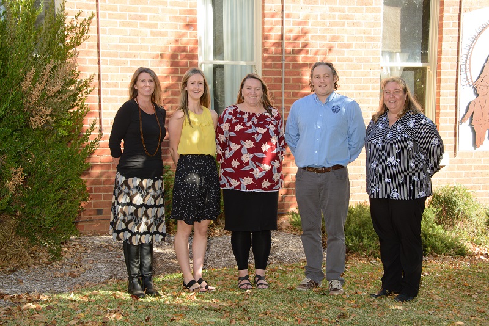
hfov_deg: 32.4
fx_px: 842
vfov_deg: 21.9
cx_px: 244
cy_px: 163
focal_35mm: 62
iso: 640
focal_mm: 62
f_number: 10
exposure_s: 1/125
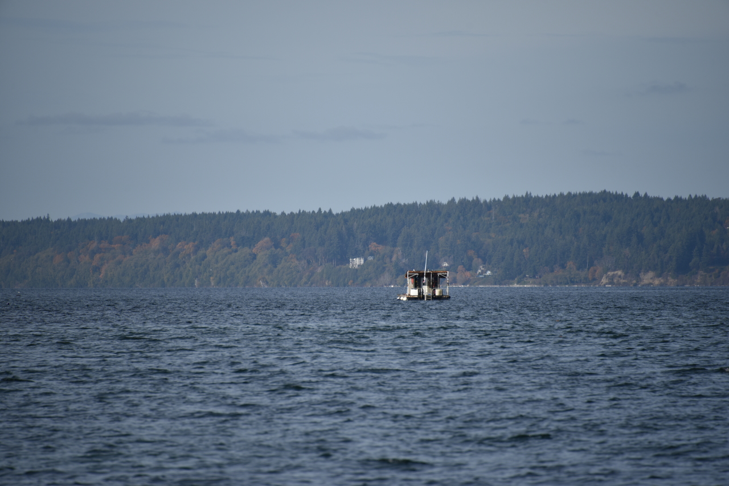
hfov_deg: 6.9
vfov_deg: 4.6
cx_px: 364
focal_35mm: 300
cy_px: 243
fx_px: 6076
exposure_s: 1/640
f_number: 5.6
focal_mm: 300
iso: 100
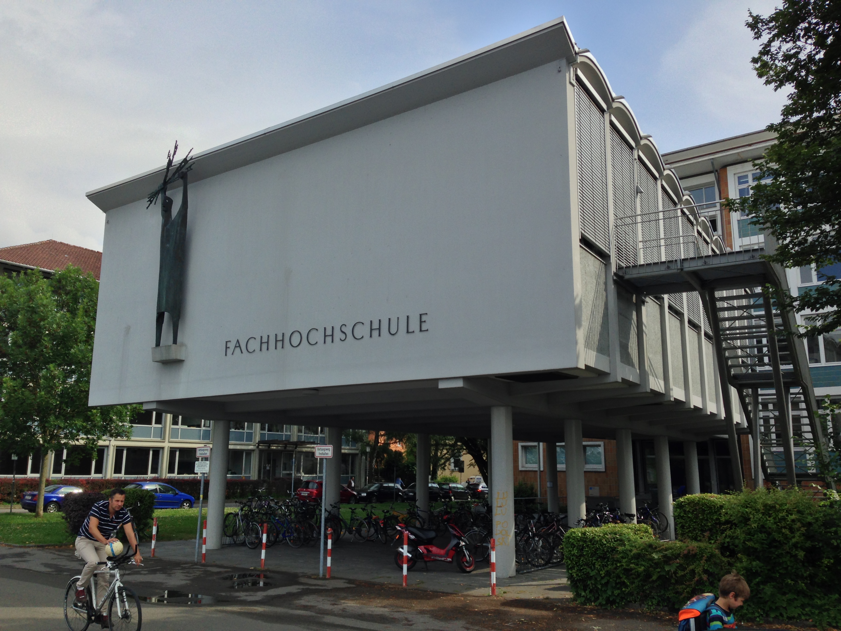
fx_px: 802
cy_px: 316
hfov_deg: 55.4
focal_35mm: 33
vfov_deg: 42.9
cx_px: 420
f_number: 2.4
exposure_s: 1/1232
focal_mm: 4.13
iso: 50
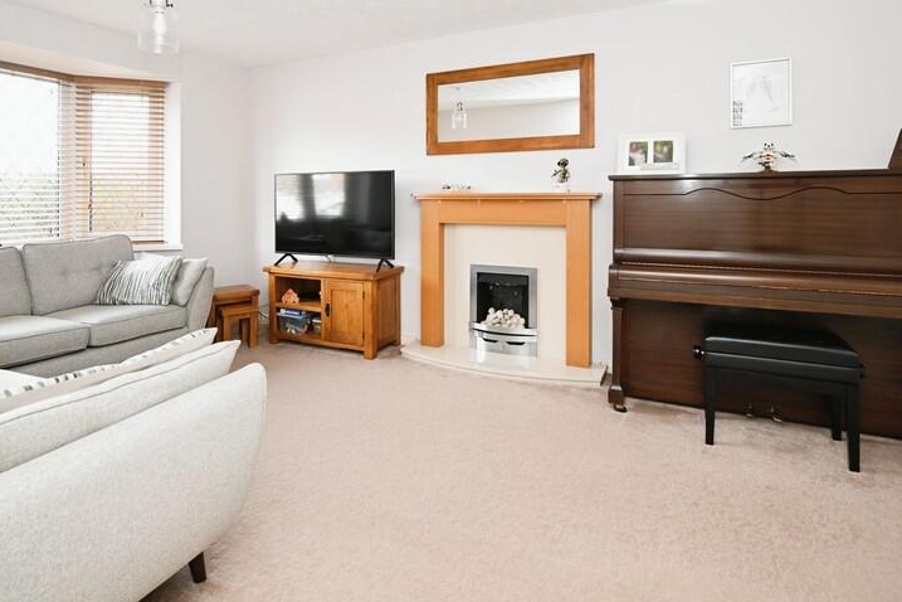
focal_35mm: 20
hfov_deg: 84.0
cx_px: 440
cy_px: 196
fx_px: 501
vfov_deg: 60.3
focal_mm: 14
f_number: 4
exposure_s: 1/60
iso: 640
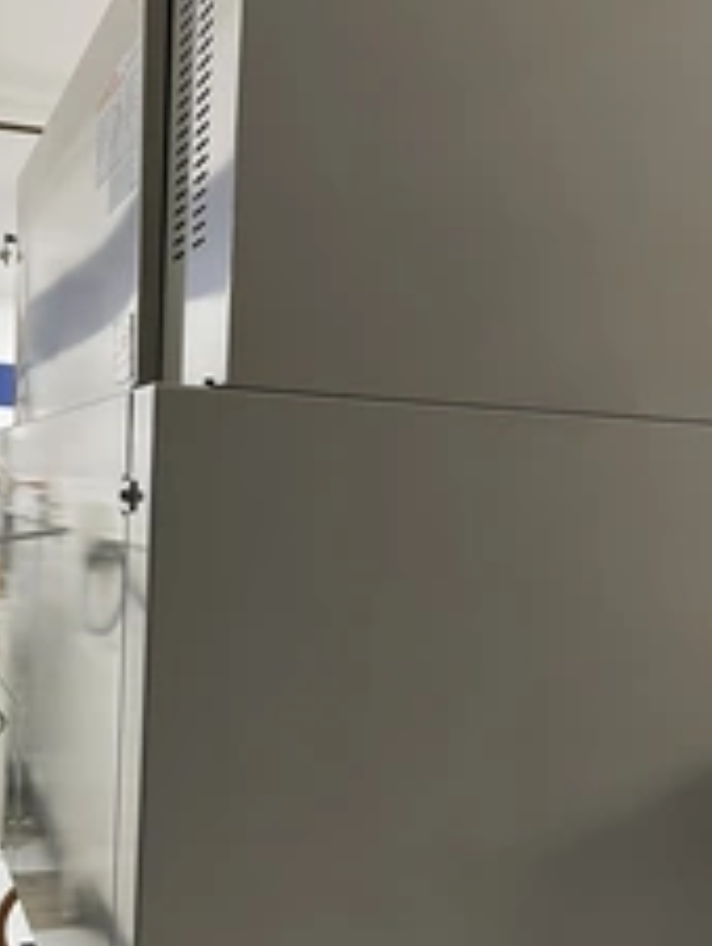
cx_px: 272
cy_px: 661
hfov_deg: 31.5
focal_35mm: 46
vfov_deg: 40.5
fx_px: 1259
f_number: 1.6
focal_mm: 5.1
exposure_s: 1/60
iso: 160
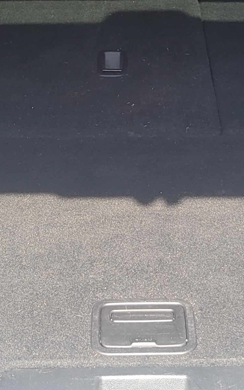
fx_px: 979
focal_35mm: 92
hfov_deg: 14.2
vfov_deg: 21.9
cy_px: 26
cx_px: 138
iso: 40
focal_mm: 5.4
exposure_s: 1/277
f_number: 1.8
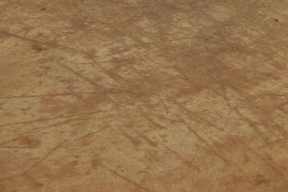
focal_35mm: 347
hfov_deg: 5.9
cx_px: 263
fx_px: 2777
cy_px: -9
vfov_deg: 4.0
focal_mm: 50
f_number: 14
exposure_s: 1/125
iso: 100
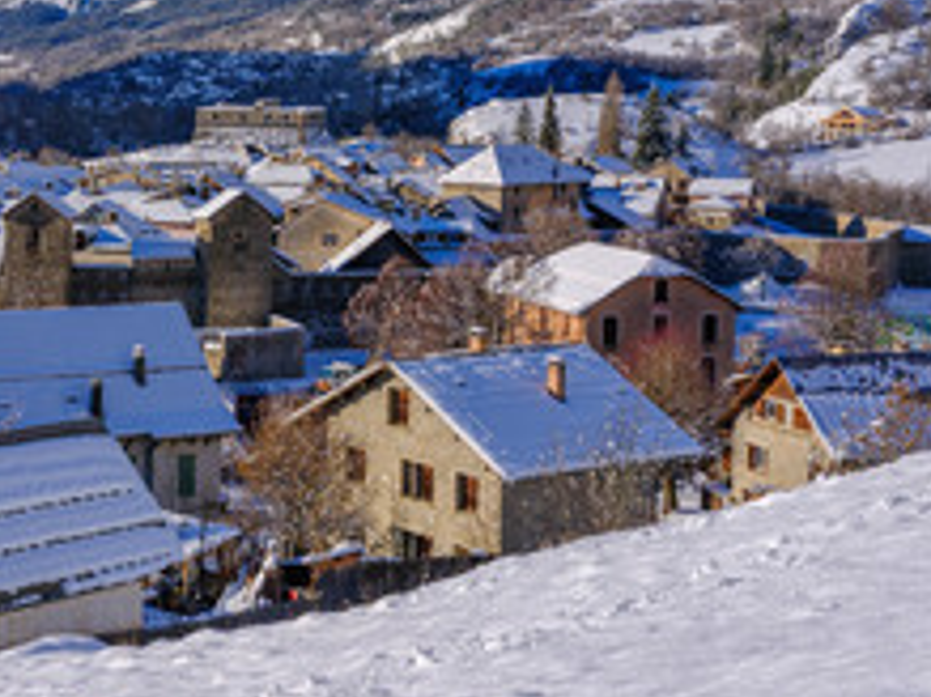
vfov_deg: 19.6
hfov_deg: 25.8
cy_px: 225
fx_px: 2016
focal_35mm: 75
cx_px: 274
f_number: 16
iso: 320
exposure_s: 1/200
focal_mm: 55
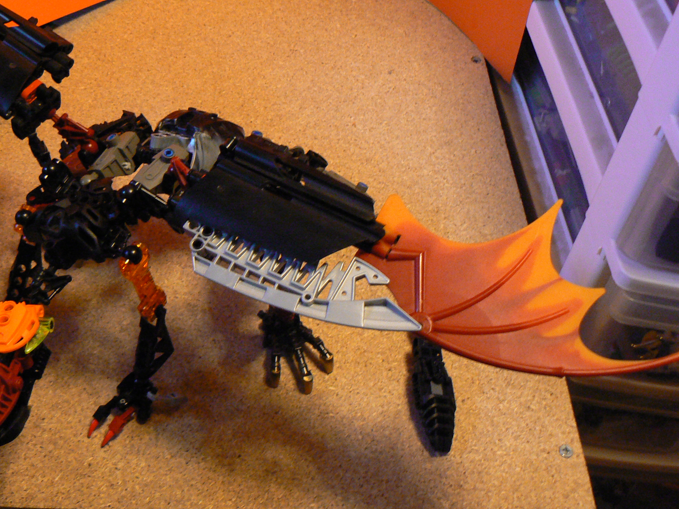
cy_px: 186
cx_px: 249
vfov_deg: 29.5
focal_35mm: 49
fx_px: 961
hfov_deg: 38.6
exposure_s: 1/15
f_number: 2.8
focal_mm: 6
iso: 200
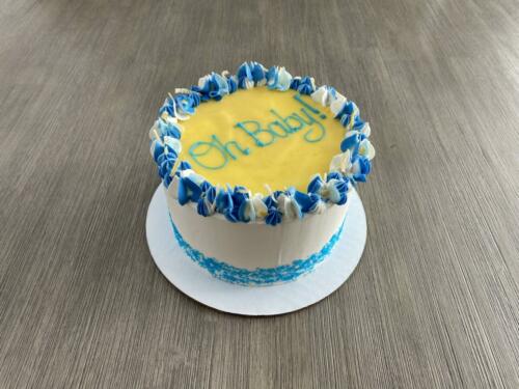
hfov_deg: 67.3
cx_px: 260
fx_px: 390
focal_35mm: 26
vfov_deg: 53.1
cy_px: 194
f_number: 1.8
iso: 125
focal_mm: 4.25
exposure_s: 1/102
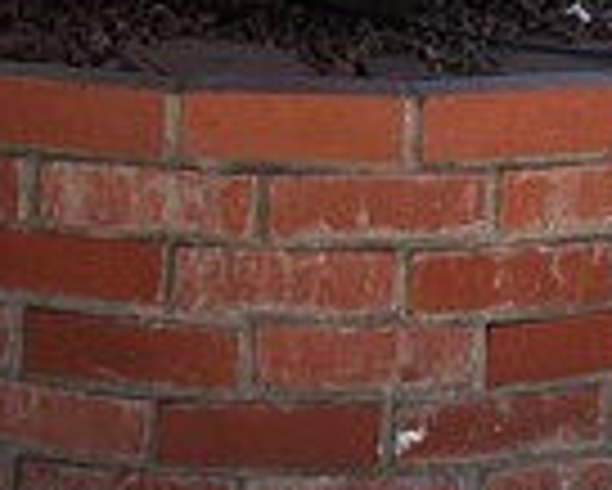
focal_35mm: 119
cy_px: -306
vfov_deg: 12.2
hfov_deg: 16.1
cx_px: 351
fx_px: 2157
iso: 50
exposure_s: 1/1431
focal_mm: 5.7
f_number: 1.5
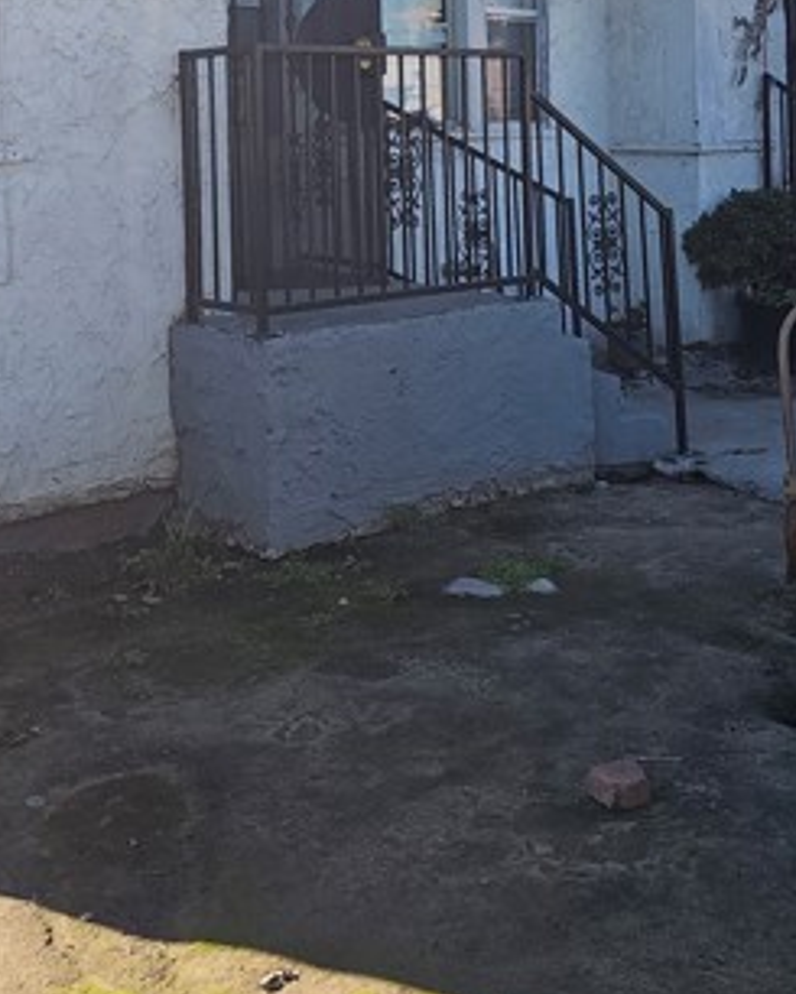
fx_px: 1383
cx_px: 387
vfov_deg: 37.9
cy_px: 185
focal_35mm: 47
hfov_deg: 32.1
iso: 10
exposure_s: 1/229
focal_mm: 6.3
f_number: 1.7
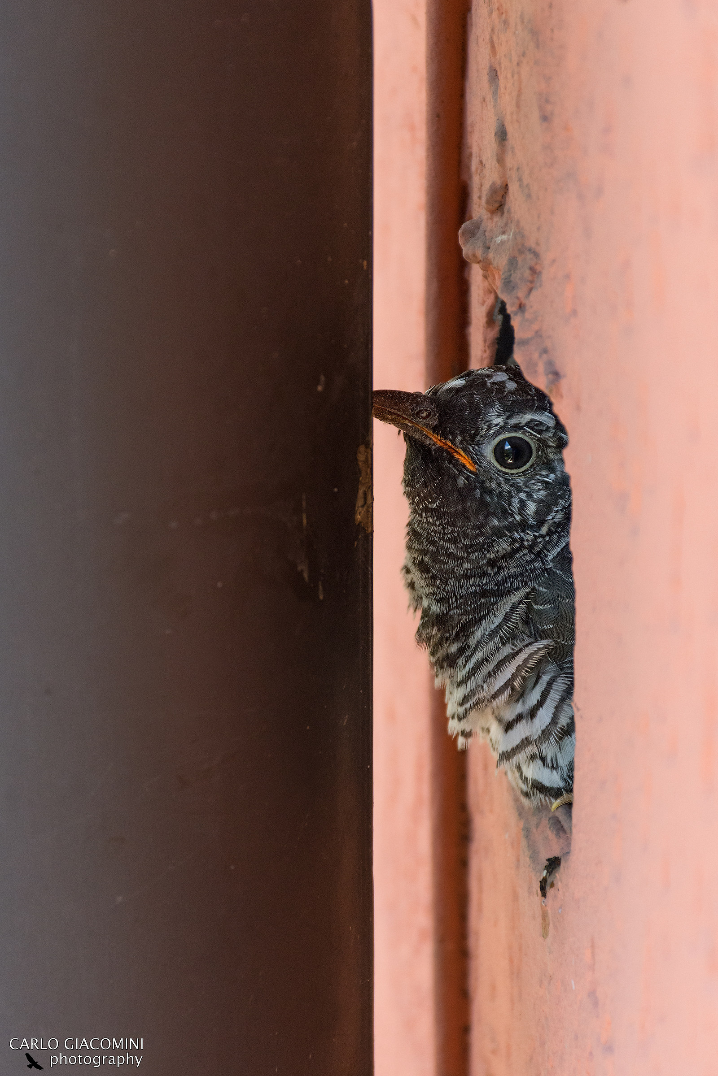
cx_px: 359
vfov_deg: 9.8
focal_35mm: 210
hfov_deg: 6.5
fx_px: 6282
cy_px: 538
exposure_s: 1/500
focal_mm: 140
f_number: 7.1
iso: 1400
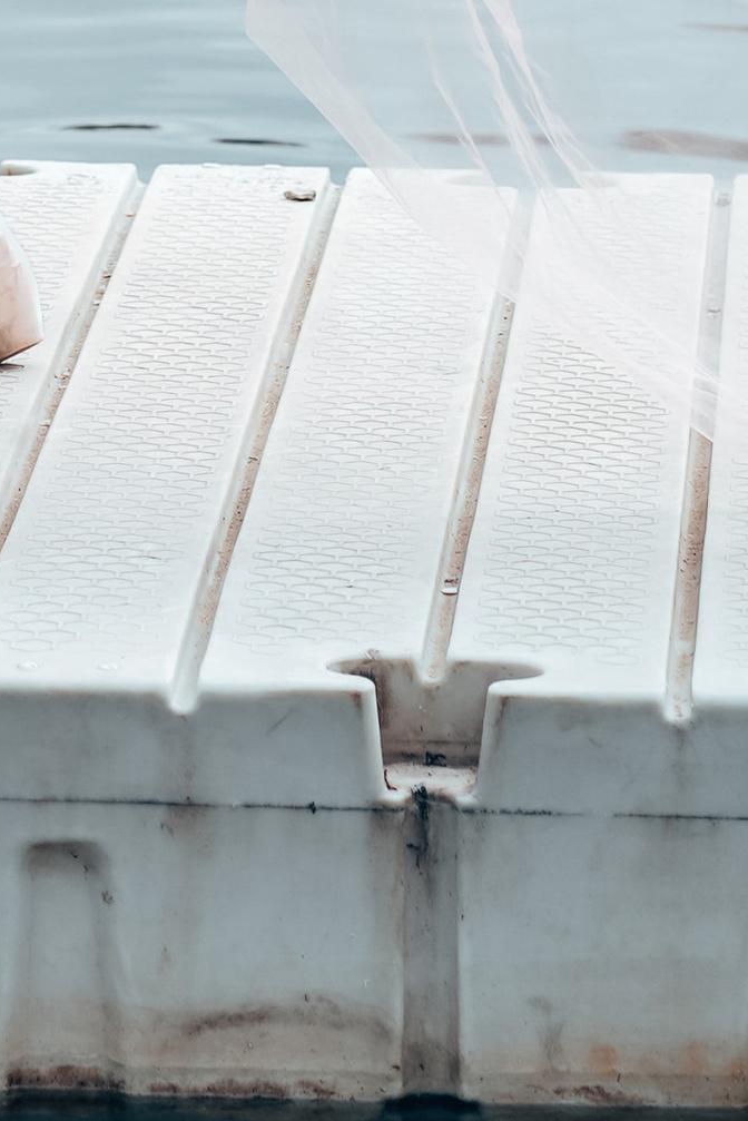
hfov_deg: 4.2
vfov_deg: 6.2
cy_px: -837
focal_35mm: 324
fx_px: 10090
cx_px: -284
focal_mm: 85
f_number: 4.5
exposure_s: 1/320
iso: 64
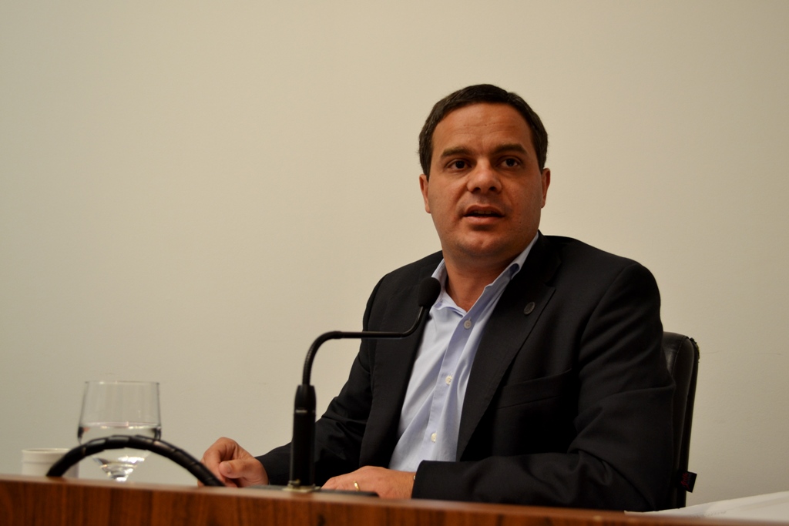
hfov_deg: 49.5
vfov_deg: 34.2
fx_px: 855
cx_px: 394
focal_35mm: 39
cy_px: 263
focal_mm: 26
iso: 400
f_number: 4.2
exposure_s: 1/40
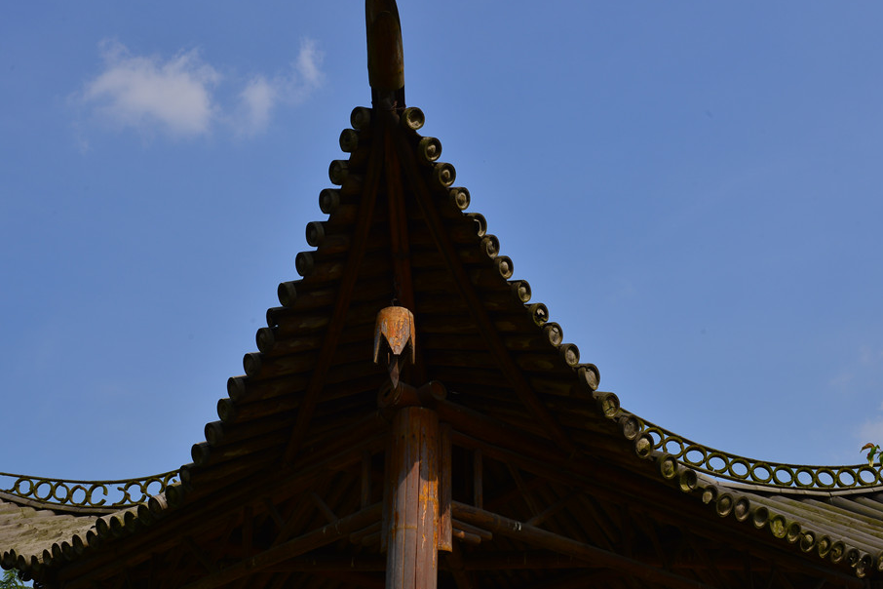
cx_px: 436
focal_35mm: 45
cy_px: 323
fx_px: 1104
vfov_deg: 29.8
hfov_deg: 43.6
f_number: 16
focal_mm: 34
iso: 100
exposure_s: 1/160
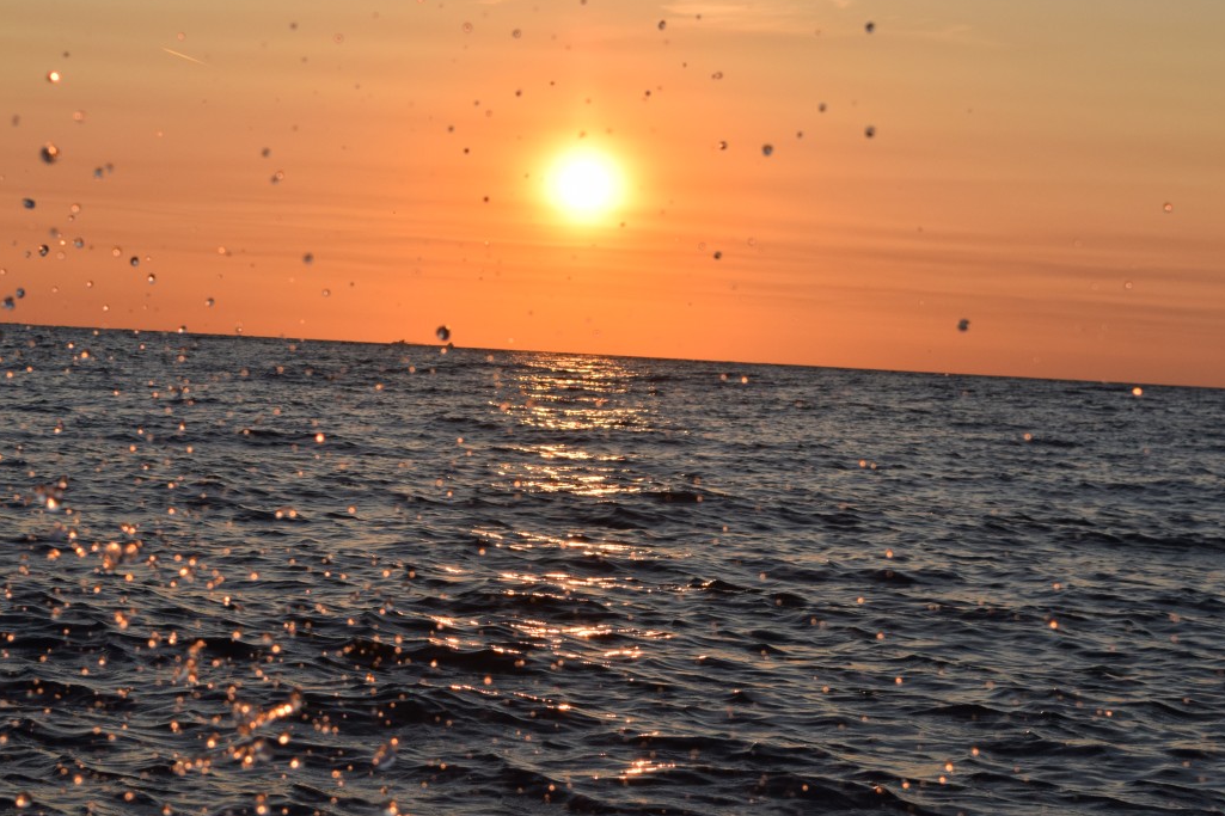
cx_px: 535
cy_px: 455
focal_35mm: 109
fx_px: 3697
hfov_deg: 18.8
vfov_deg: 12.6
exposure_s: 1/2000
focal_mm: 55
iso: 400
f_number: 8
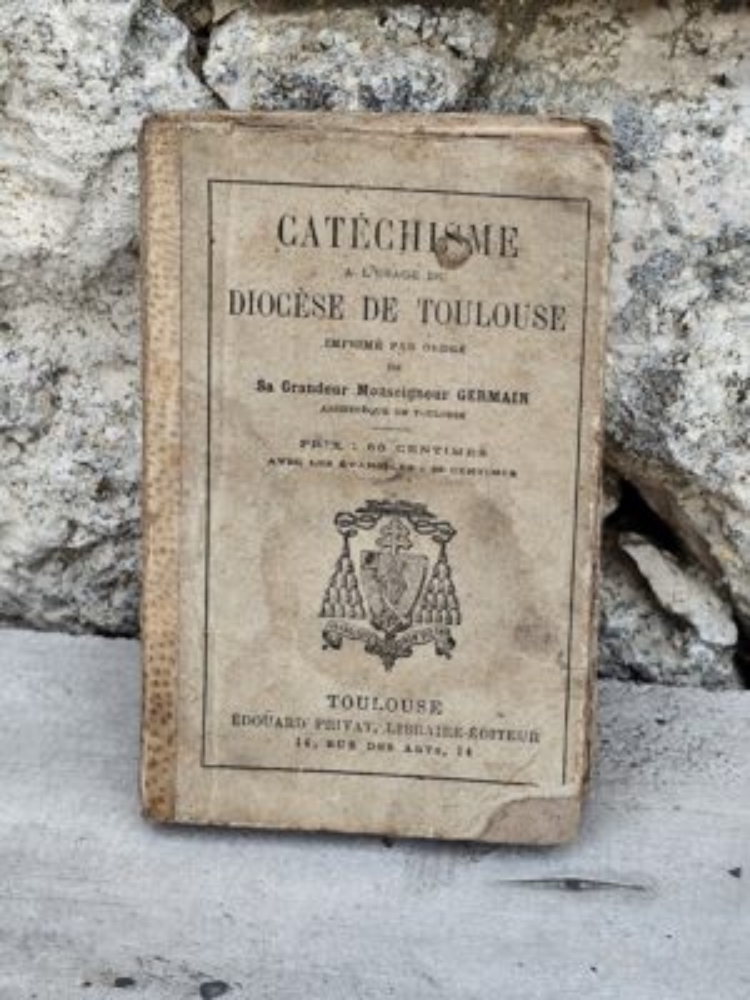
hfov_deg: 15.9
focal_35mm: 93
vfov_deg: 21.1
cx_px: 375
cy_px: 500
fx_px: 2687
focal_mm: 6.19
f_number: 1.65
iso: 50
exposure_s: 1/167
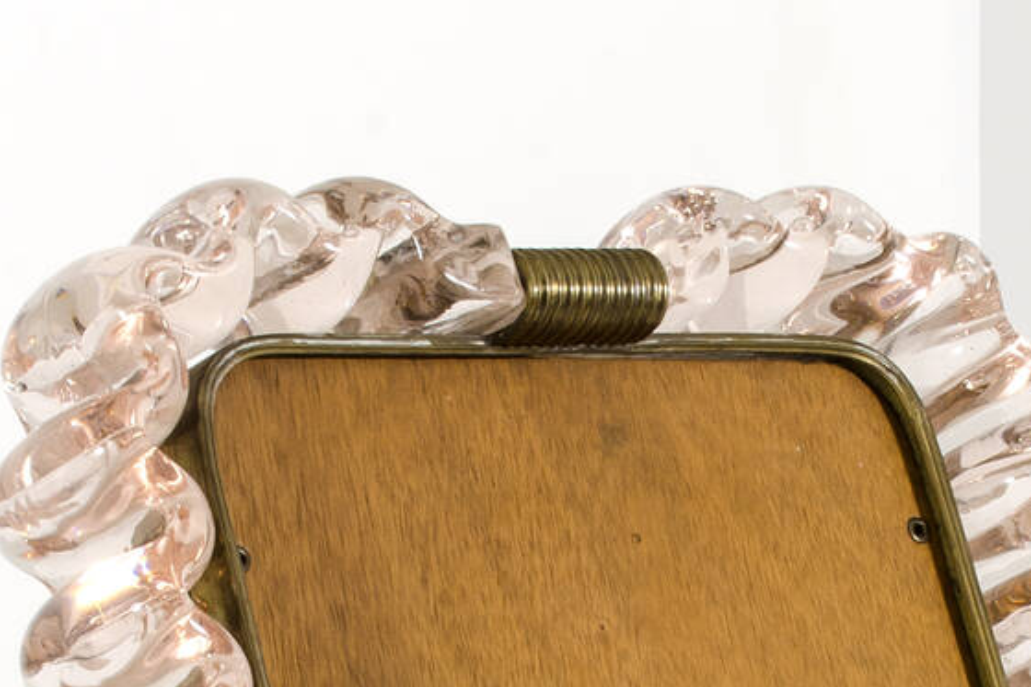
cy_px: 1030
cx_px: 654
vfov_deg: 6.8
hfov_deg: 10.4
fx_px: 5665
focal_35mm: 198
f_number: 16
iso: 100
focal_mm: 35
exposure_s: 1/160
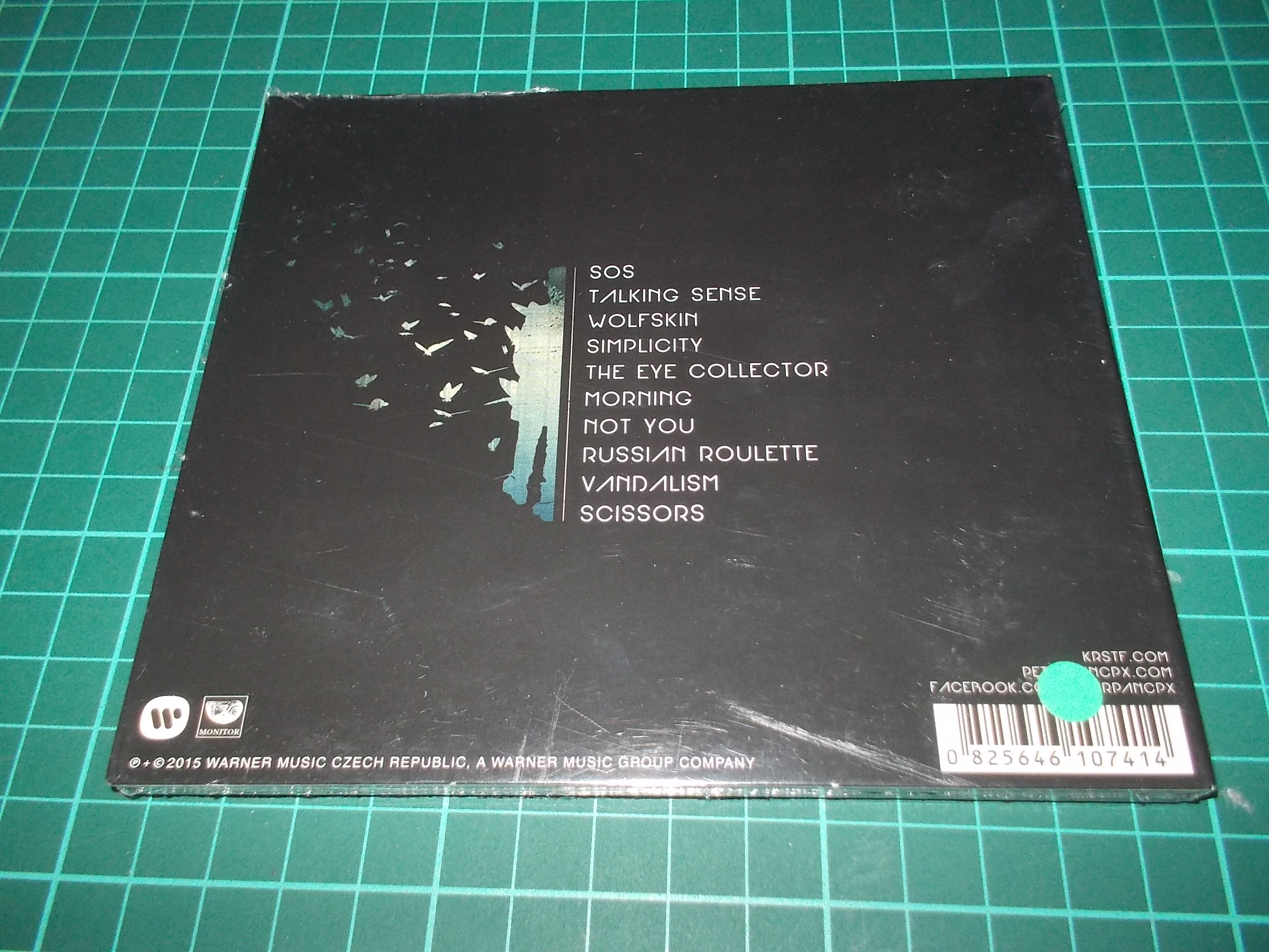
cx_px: 634
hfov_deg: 61.7
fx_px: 1063
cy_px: 476
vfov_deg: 48.2
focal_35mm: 29
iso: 200
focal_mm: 4.1
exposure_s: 1/30
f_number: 3.3
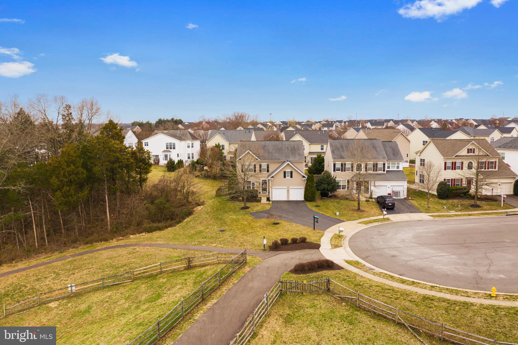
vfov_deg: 46.4
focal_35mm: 28
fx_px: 403
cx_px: 259
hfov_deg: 65.5
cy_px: 172
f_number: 4
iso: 100
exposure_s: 1/240
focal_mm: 10.26
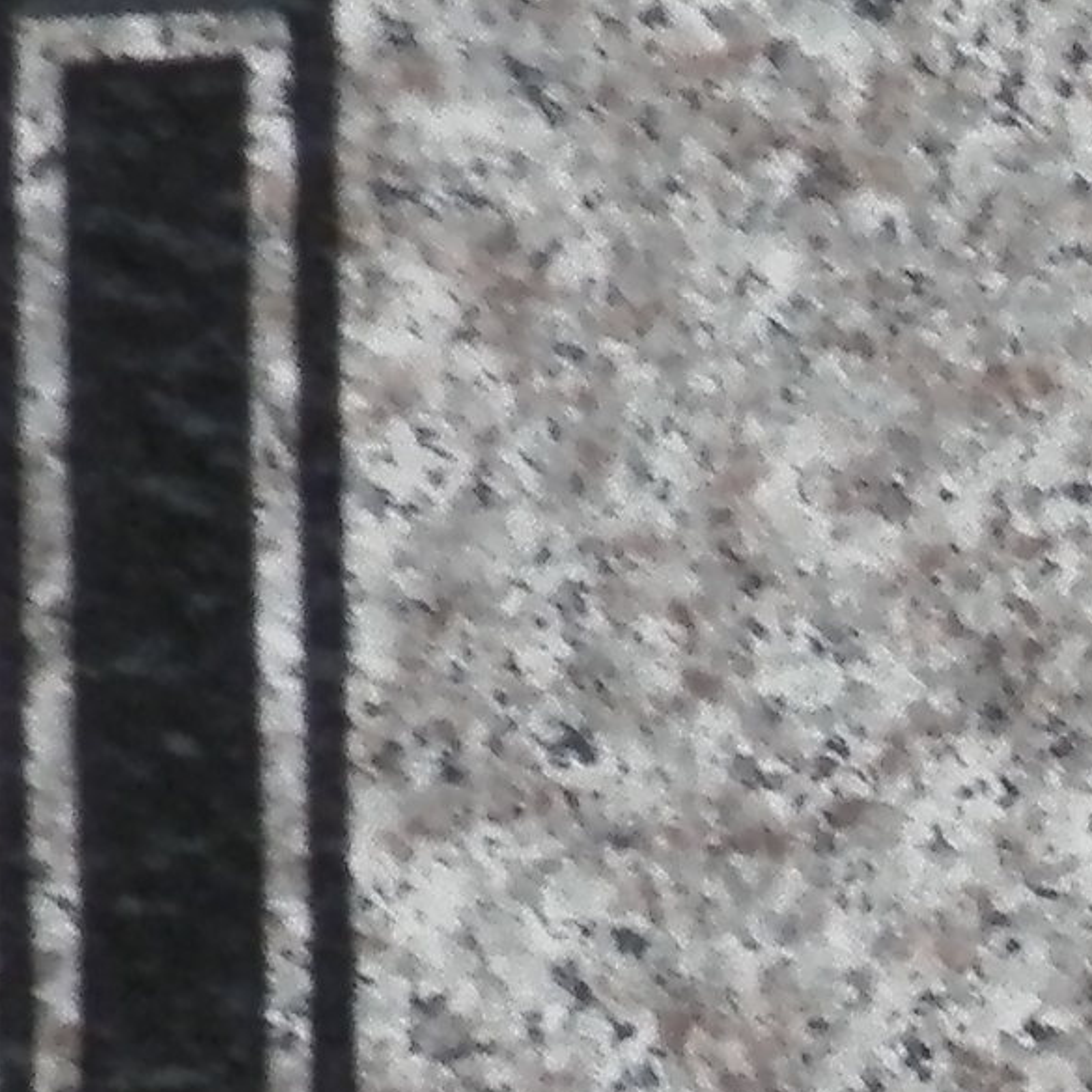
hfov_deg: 1.9
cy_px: 2477
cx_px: 3983
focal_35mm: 919
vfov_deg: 1.9
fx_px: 32799
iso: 200
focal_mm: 23.6
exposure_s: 1/80
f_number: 4.7
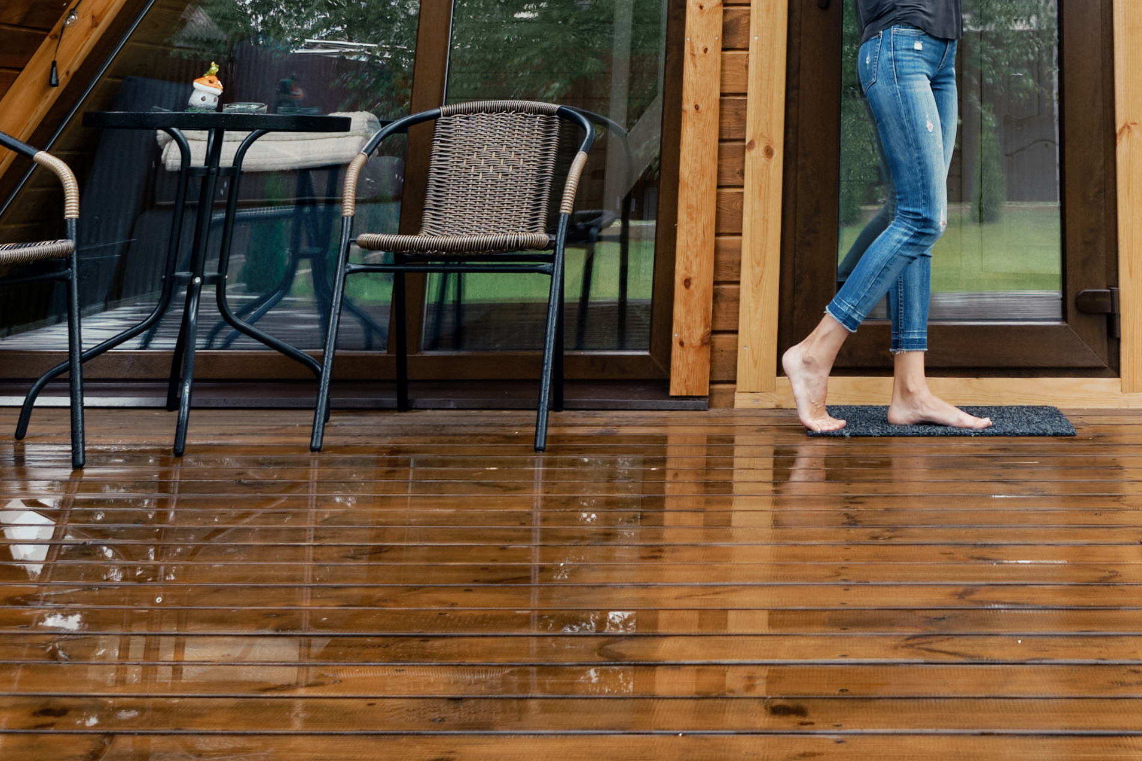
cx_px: 938
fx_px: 1554
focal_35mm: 49
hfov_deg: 38.6
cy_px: -315
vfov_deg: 23.2
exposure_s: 1/125
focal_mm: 10
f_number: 4
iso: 160
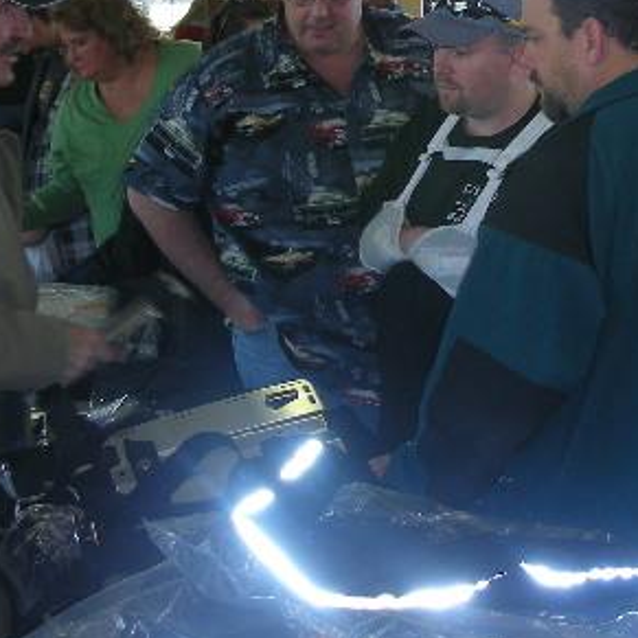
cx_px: 460
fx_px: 1710
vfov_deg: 20.6
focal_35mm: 82
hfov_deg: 21.0
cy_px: 23
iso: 51
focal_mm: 5.8
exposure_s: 1/30
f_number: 2.8
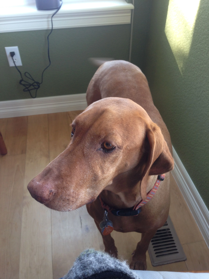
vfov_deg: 55.4
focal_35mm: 33
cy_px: 140
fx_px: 266
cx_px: 104
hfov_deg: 42.9
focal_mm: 4.12
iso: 50
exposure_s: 1/20
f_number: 2.4
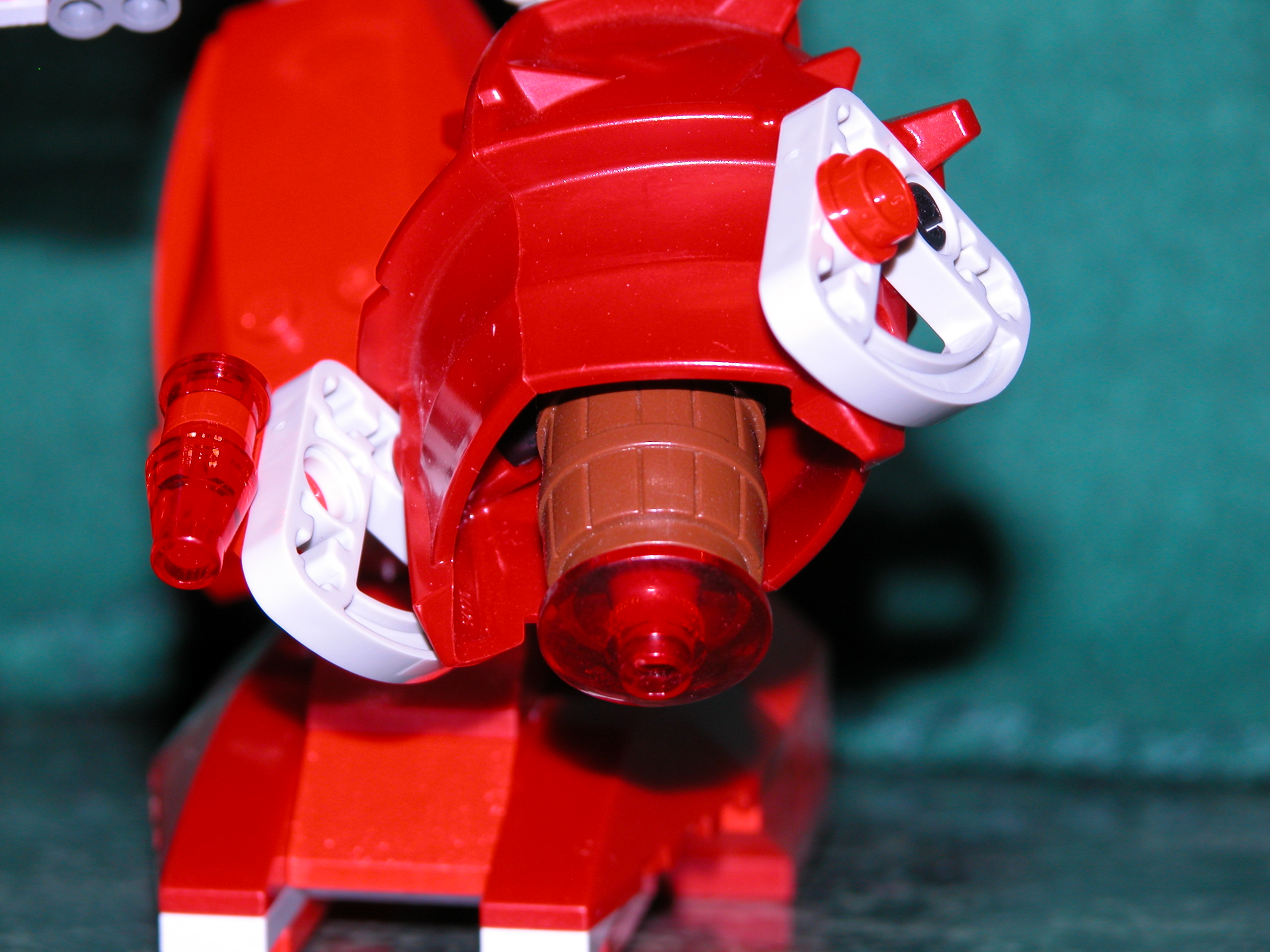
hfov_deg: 8.9
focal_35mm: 223
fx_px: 8181
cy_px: 476
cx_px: 635
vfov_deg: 6.7
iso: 100
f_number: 5.2
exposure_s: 1/125
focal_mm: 56.7
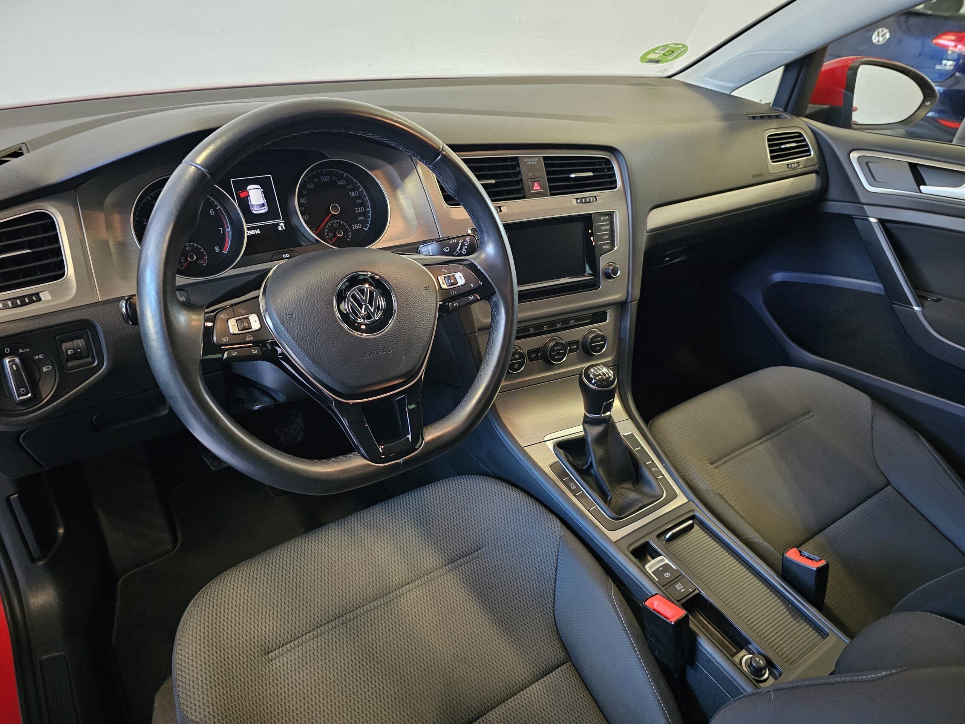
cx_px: 482
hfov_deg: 73.9
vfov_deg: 58.9
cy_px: 362
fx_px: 641
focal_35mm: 23
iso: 1000
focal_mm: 6.3
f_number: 1.7
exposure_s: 1/25
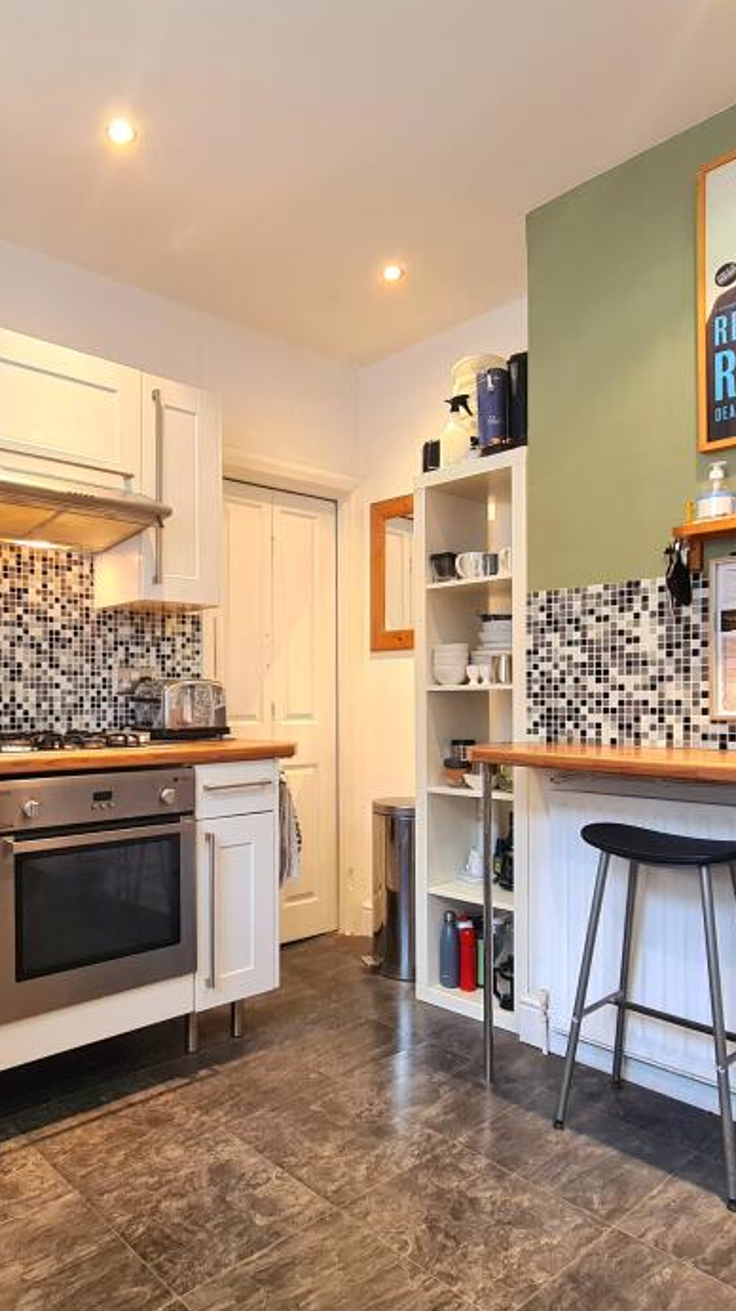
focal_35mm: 21
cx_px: 256
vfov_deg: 83.7
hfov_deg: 52.7
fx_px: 730
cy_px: 710
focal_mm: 2.22
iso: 400
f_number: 2.2
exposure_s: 1/50
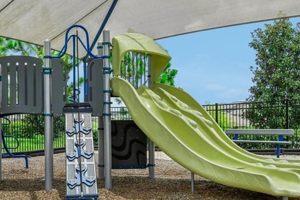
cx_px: 71
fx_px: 375
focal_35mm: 45
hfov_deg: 42.1
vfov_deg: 29.7
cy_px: 128
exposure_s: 1/500
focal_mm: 17
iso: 400
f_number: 8
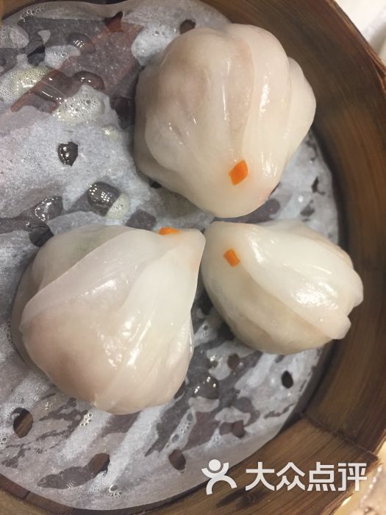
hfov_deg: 48.2
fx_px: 431
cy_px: 258
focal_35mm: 29
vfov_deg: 61.7
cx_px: 193
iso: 80
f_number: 2.2
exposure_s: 1/33
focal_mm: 4.15
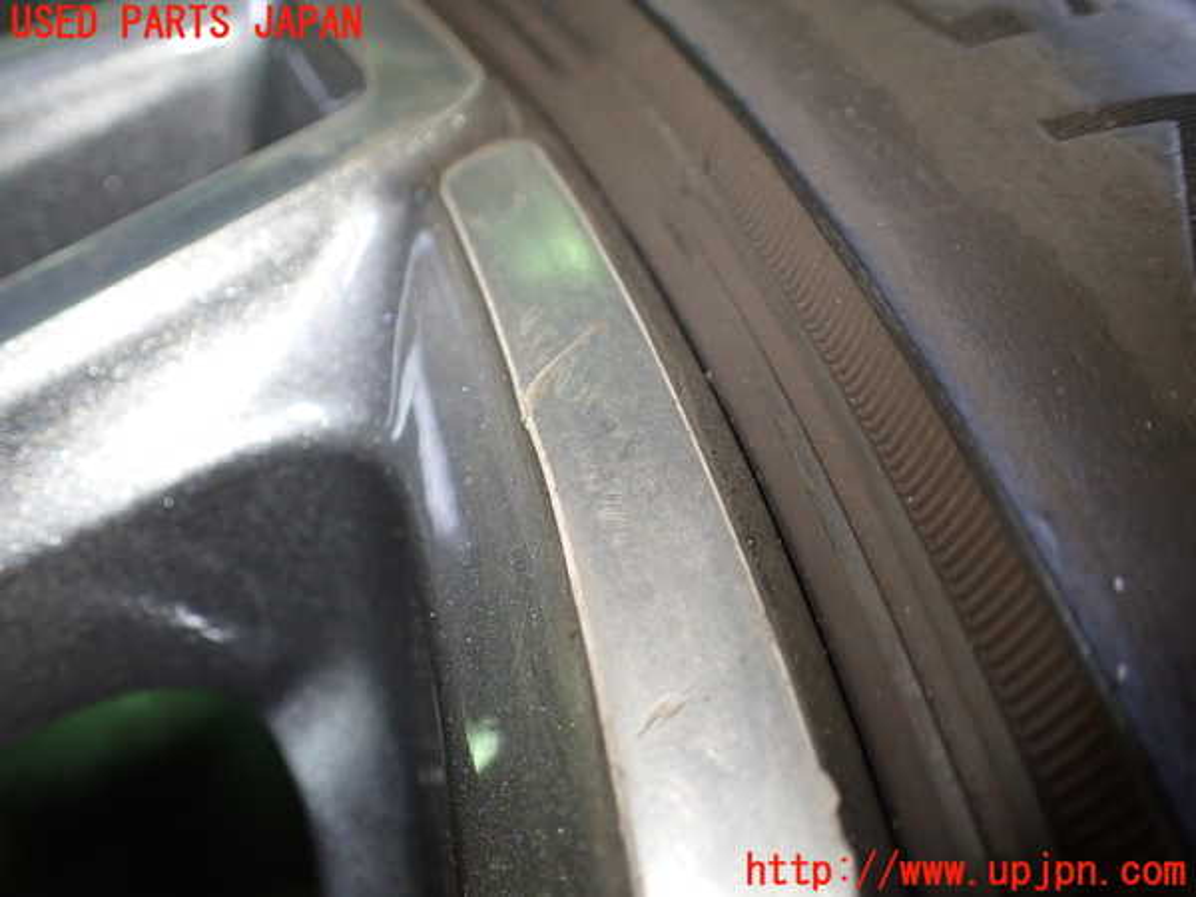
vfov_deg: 46.8
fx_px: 1037
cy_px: 448
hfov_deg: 60.0
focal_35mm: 30
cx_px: 598
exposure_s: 1/125
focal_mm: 5.4
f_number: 2.3
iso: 500
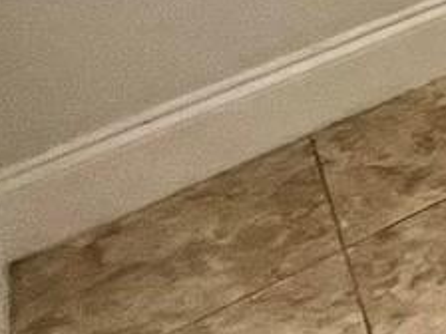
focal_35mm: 93
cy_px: -473
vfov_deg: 12.4
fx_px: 1198
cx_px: 1354
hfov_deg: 11.3
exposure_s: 1/183
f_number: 1.8
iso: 32
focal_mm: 1.57
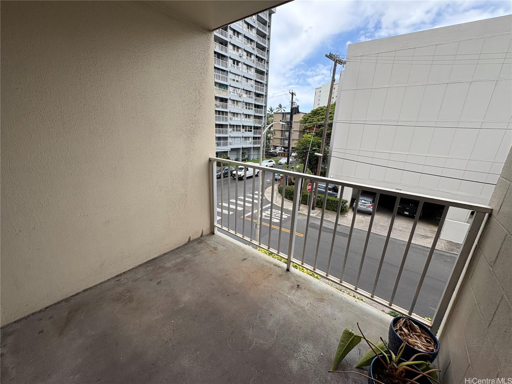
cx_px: 256
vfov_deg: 85.7
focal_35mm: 14
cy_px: 192
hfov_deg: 102.1
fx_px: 207
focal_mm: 2.22
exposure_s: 1/693
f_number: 2.2
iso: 64
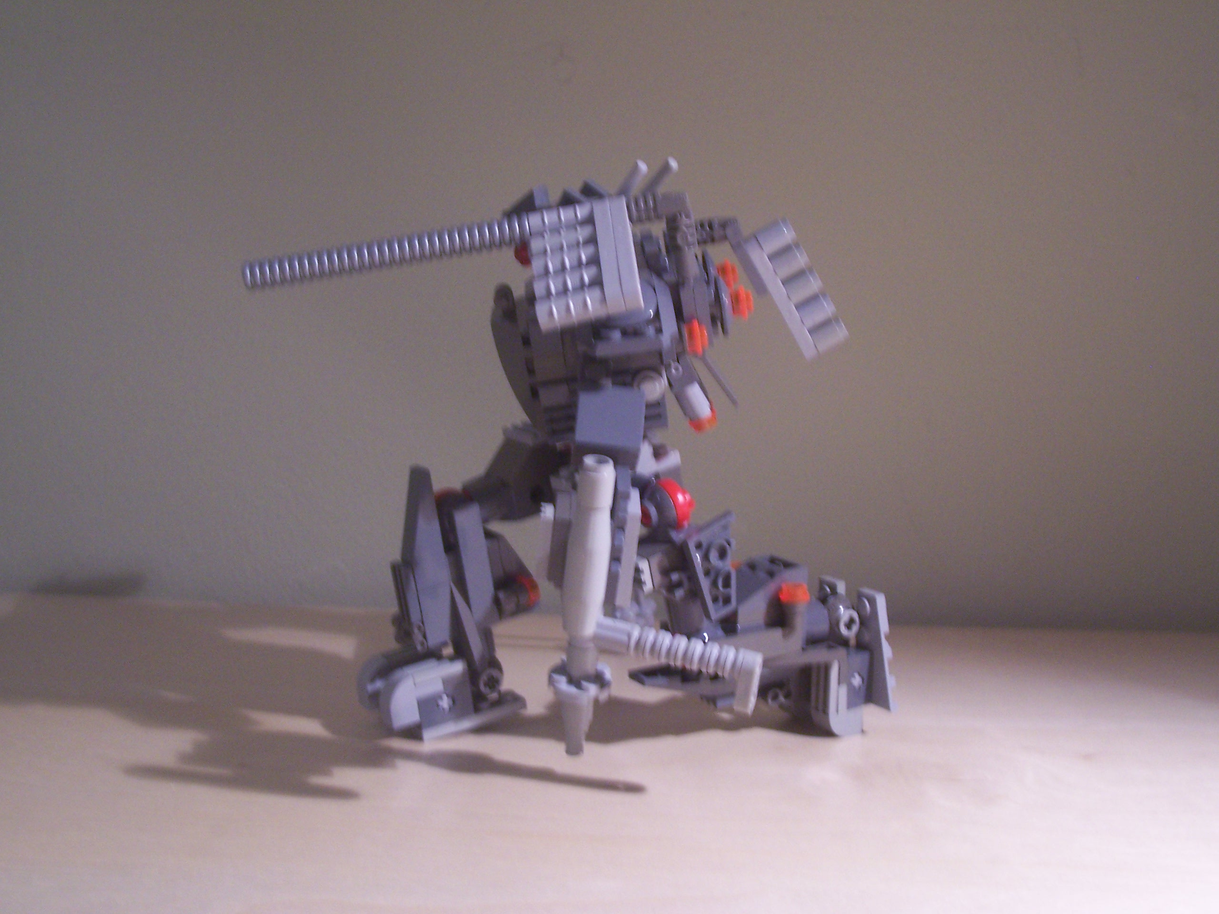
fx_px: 1479
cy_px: 457
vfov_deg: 34.3
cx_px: 610
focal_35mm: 42
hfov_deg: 44.8
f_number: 3
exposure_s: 1/8
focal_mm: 7
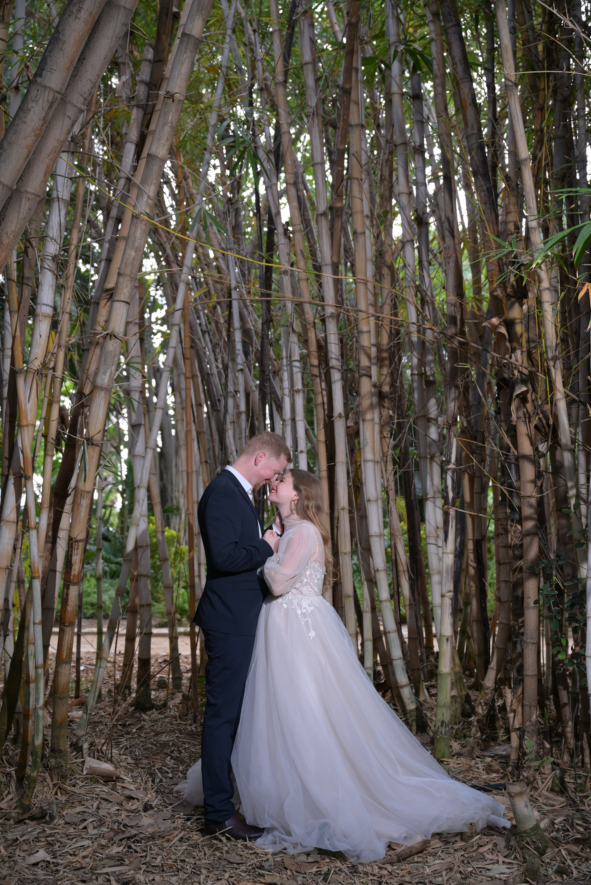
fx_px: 1008
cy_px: 442
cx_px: 296
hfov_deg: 32.7
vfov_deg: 47.4
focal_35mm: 41
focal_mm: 41
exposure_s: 1/160
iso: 250
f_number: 3.5
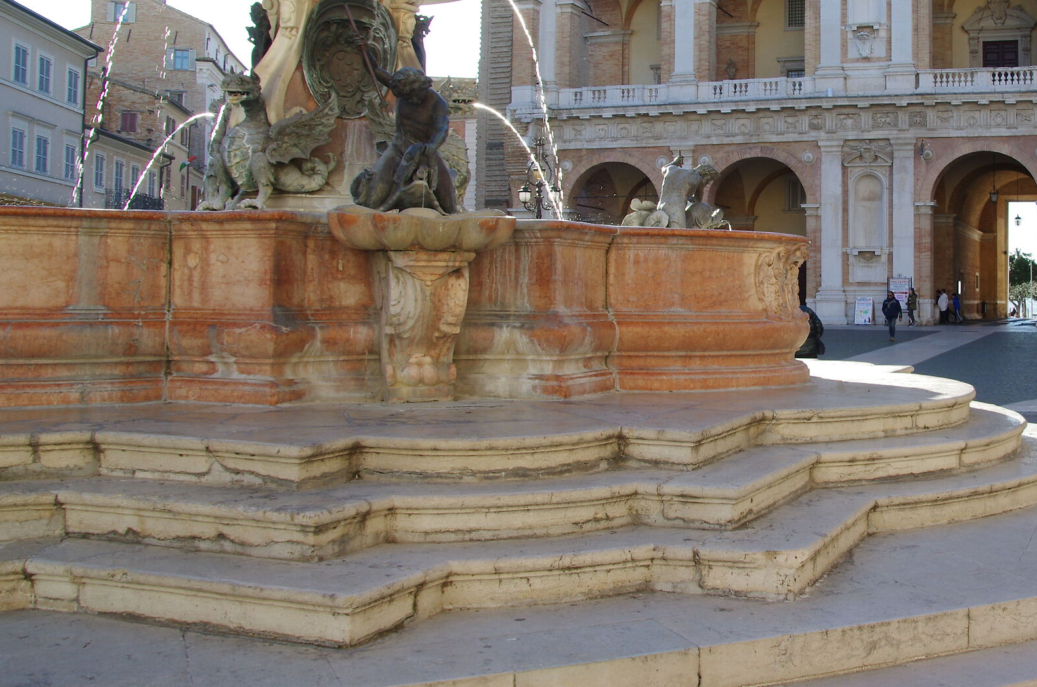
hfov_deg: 45.7
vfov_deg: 32.2
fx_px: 1179
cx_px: 784
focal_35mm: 41
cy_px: 228
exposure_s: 1/100
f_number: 11
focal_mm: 18
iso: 200
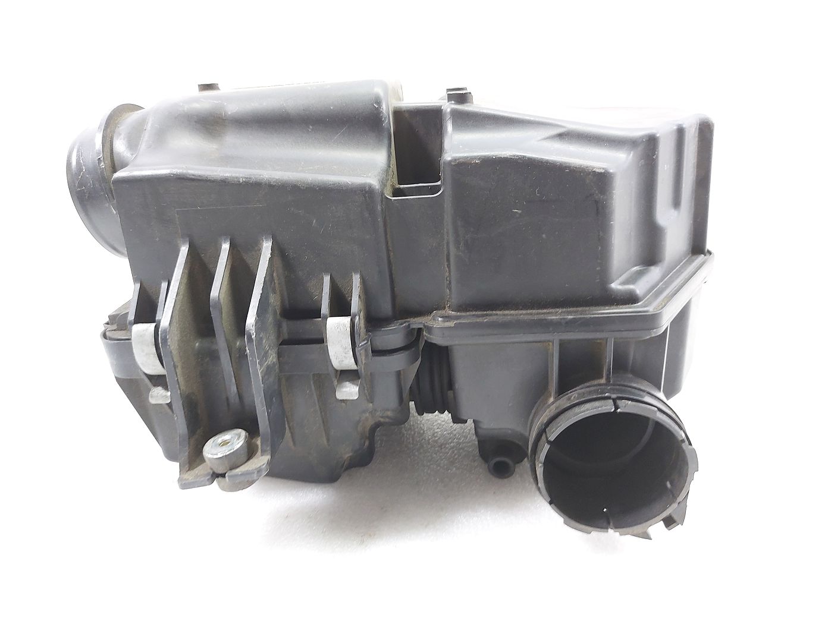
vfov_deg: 56.8
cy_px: 309
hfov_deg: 71.6
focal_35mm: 24
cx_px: 412
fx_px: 572
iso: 200
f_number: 1.8
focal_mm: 5.23
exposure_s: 1/33
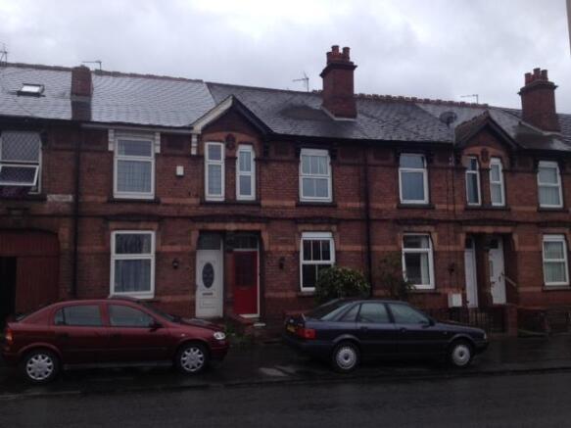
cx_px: 286
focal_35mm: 35
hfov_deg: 52.6
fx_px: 577
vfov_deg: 40.7
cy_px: 214
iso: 64
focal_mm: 4.28
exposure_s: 1/1120
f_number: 2.4
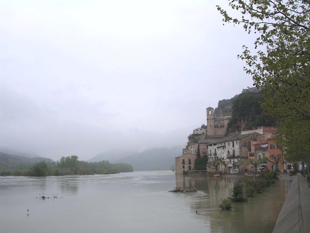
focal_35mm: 38
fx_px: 340
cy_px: 116
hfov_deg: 49.0
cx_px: 155
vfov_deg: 37.7
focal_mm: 5.8
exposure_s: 1/173
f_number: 5.6
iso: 100
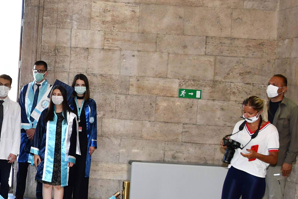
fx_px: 654
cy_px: 89
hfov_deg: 22.8
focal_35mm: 79
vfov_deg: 17.3
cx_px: -94
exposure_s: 1/60
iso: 640
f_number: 4
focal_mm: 18
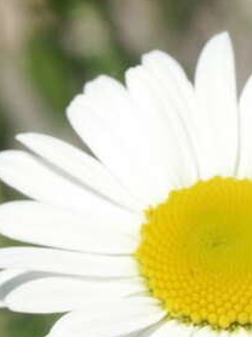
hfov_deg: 3.1
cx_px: 239
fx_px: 4647
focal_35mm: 478
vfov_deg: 4.2
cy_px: 182
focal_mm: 50.48
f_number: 9.5
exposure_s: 1/350
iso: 100
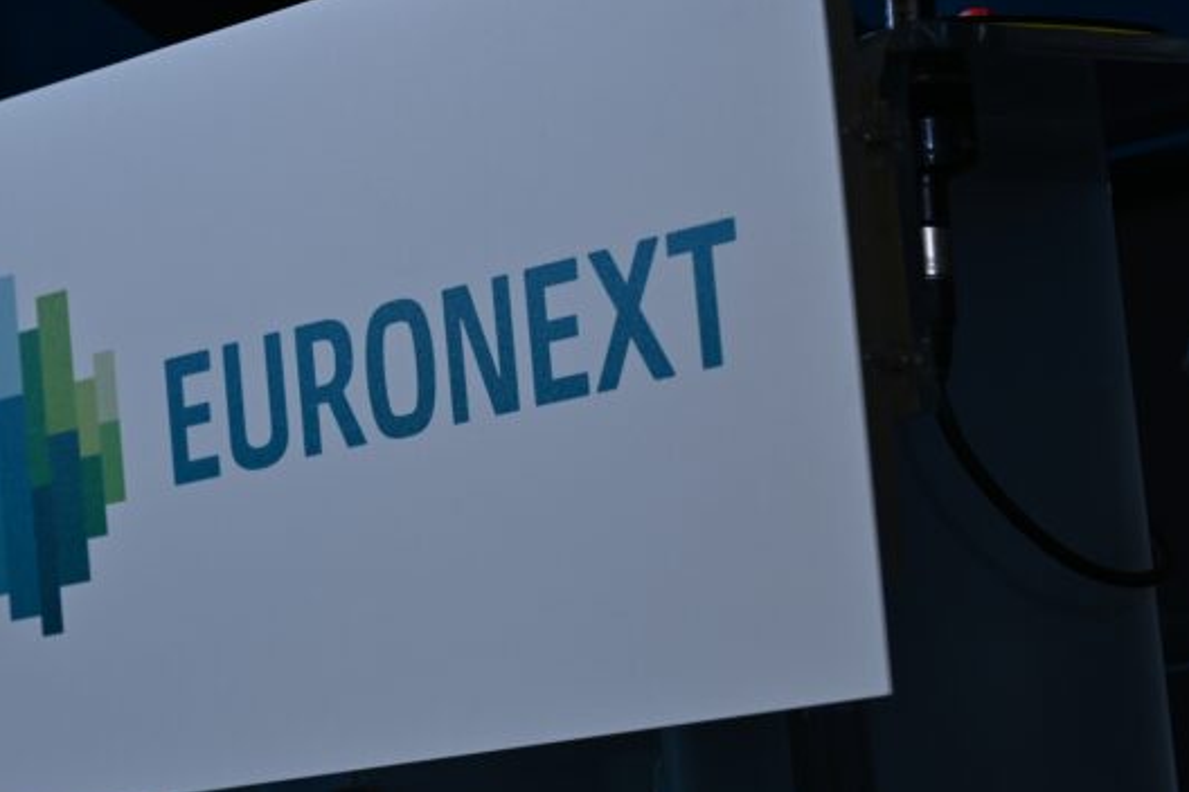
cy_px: 411
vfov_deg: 9.9
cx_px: 446
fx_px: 4591
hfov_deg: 14.7
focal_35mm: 139
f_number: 7.1
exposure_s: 1/50
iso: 125
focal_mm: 98
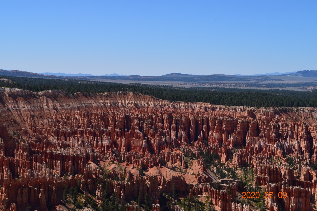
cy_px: 106
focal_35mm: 82
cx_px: 158
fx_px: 726
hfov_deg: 24.6
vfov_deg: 16.6
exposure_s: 1/500
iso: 360
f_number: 11
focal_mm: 55
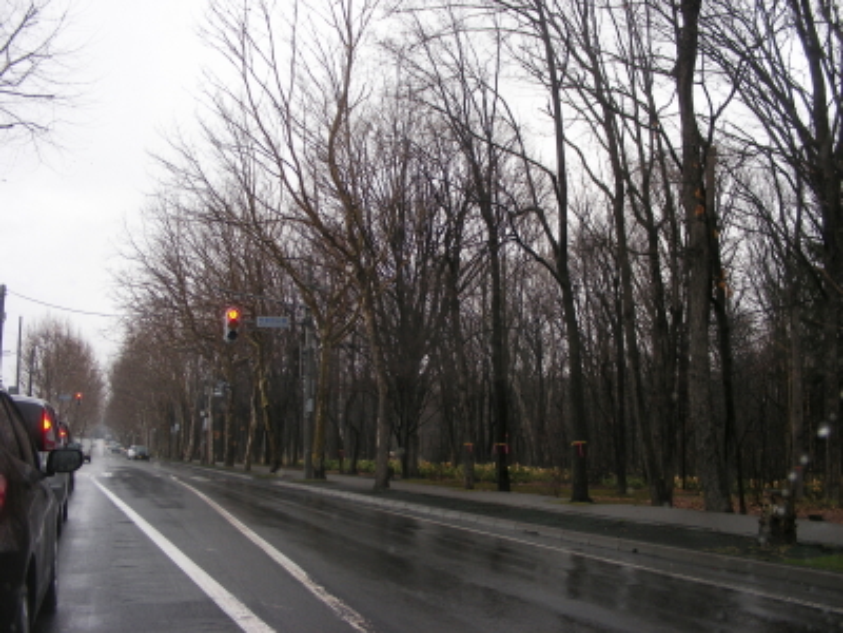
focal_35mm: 38
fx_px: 925
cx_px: 422
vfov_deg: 37.7
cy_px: 316
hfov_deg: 49.0
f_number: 3.5
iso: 50
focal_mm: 6.3
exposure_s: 1/64.4
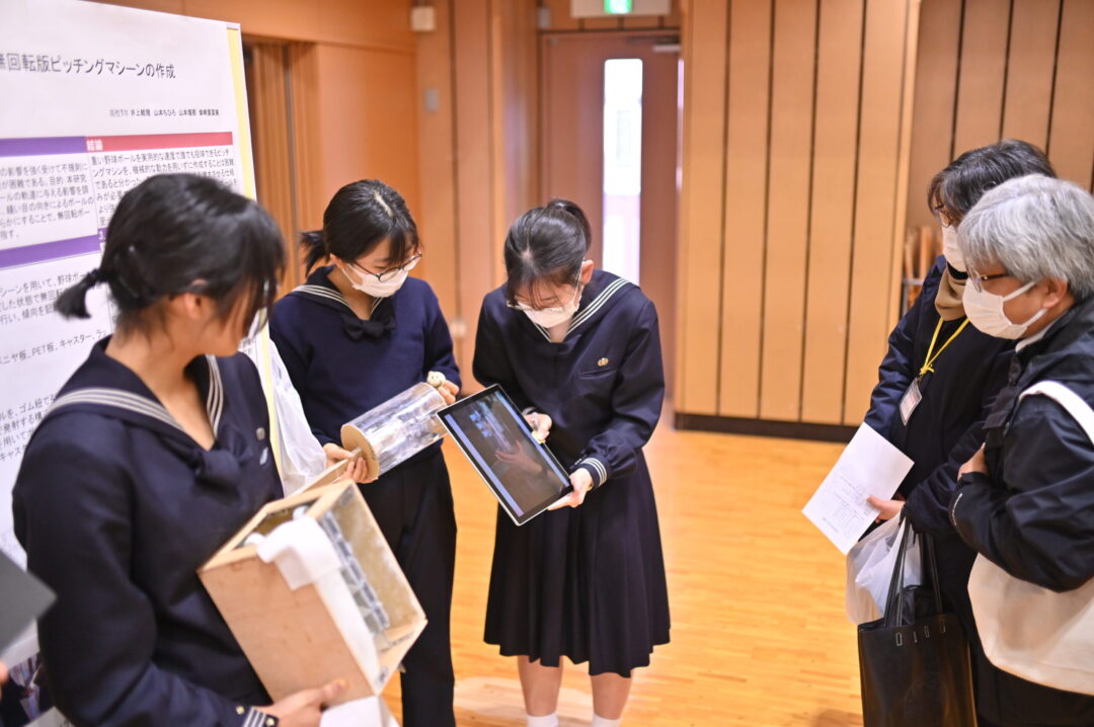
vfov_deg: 37.8
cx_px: 547
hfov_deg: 54.5
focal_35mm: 35
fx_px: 1063
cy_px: 364
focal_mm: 35
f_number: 1.4
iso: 1250
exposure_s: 1/1000
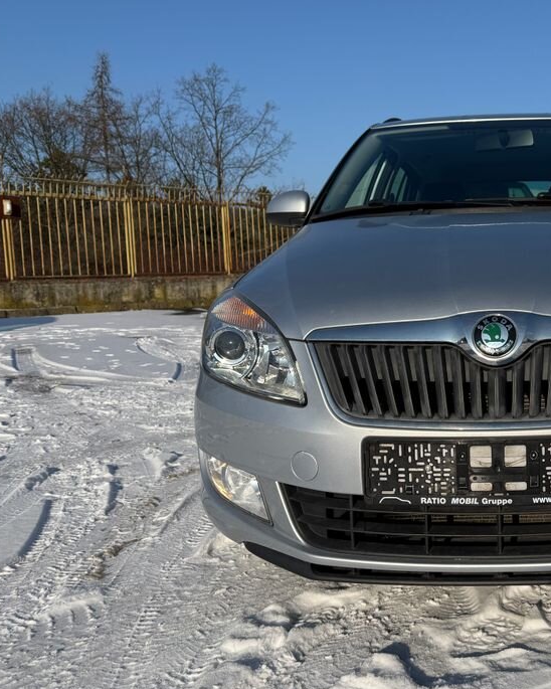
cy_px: 330
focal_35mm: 35
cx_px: 506
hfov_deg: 39.0
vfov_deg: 51.5
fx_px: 713
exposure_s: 1/6711
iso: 80
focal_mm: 6.76
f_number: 1.78
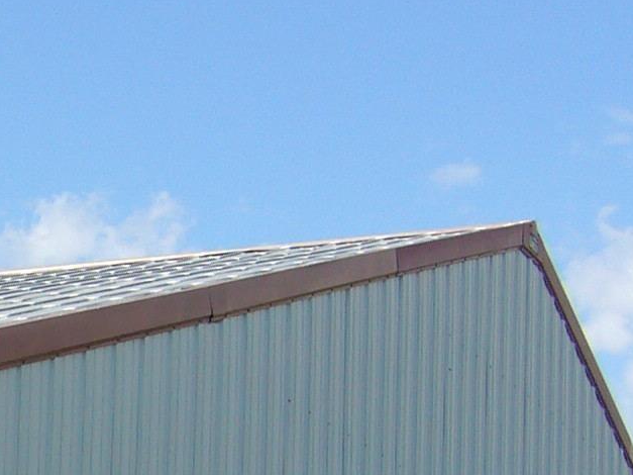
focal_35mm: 143
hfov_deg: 12.9
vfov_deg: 10.1
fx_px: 2614
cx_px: -391
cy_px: 685
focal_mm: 5.8
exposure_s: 1/320
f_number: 5.6
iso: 80
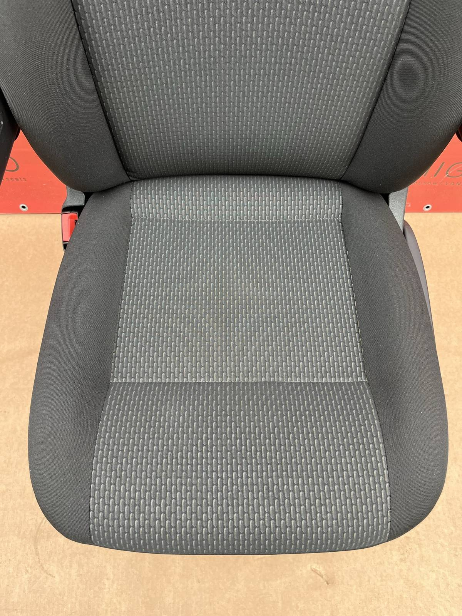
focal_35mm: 26
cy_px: 308
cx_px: 231
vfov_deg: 67.3
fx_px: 463
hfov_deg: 53.1
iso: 100
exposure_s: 1/121
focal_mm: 5.1
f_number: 1.6
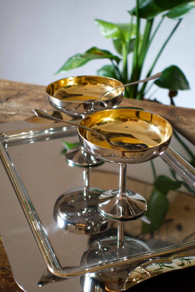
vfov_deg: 30.5
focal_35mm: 66
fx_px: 535
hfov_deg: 20.6
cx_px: 98
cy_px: 146
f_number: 2.8
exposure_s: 1/60
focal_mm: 24.4
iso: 800
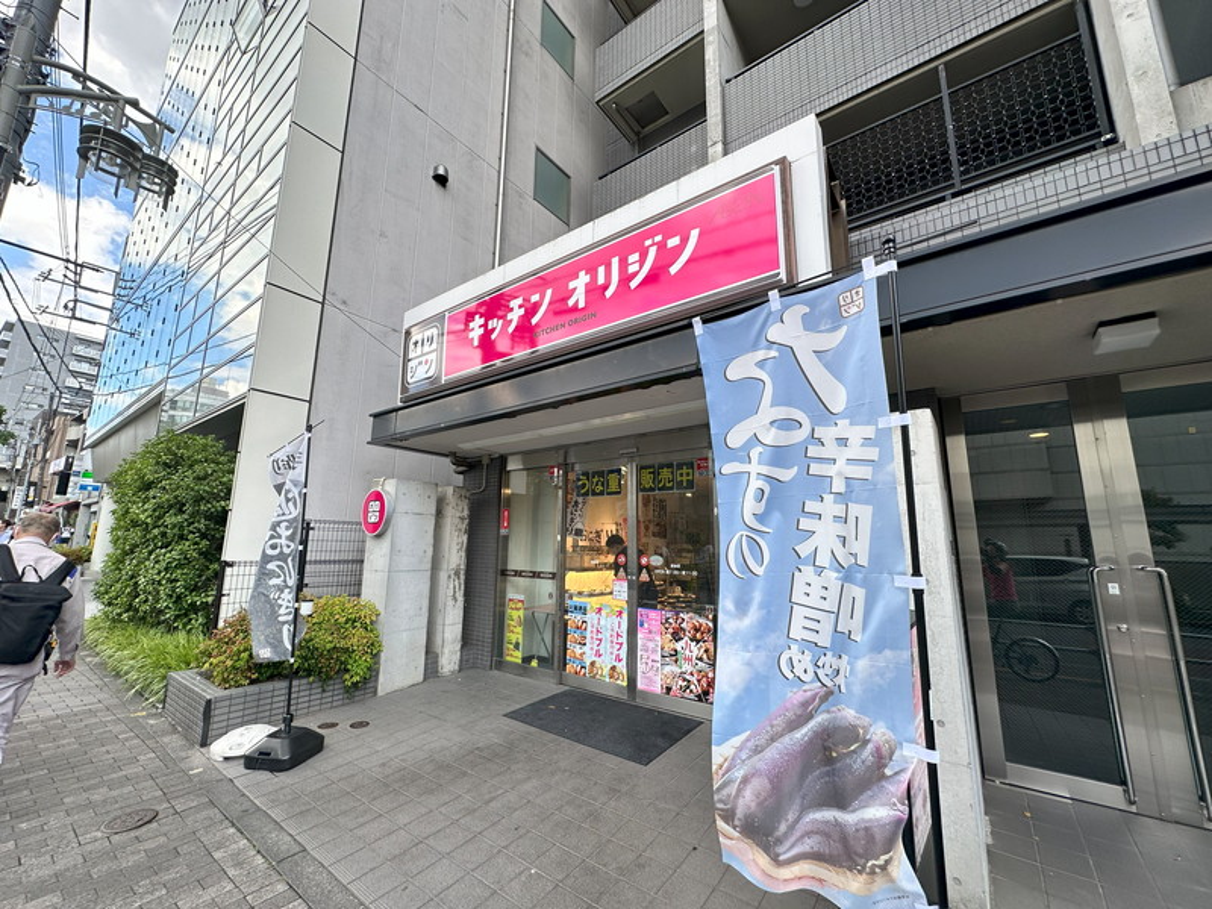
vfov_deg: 85.7
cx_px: 606
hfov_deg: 102.1
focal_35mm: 14
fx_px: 490
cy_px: 454
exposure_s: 1/224
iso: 40
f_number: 2.2
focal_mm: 2.22
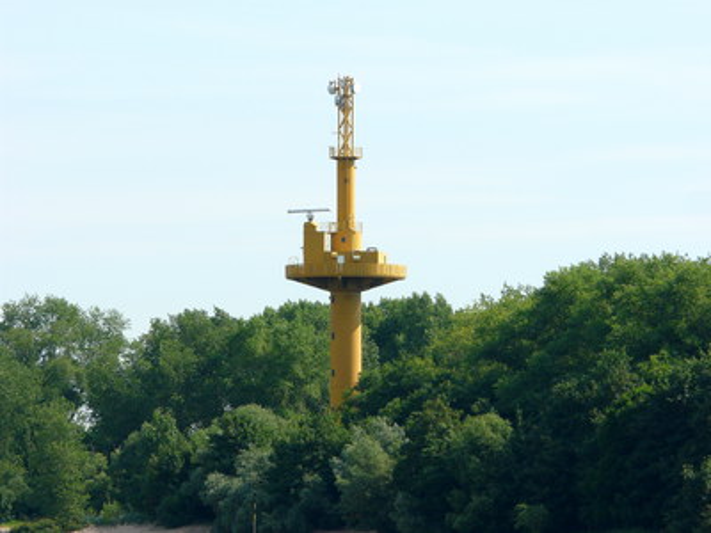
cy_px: 266
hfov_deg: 7.3
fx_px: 5607
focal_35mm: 273
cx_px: 356
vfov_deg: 5.4
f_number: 5.6
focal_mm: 44.9
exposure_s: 1/400
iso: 100
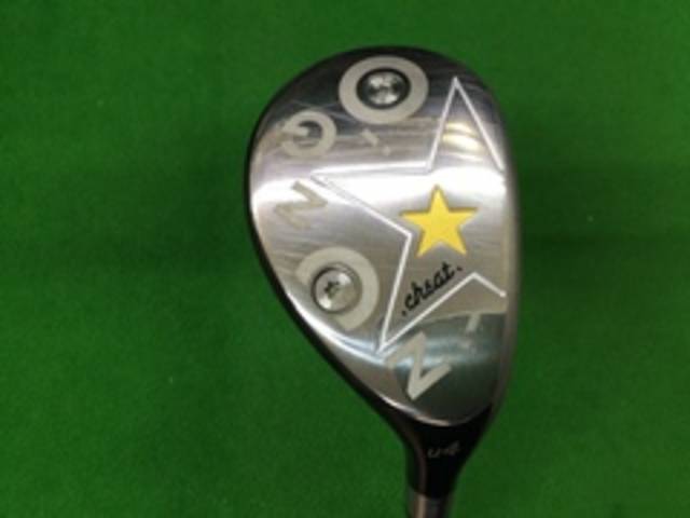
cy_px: 259
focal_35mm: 31
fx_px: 618
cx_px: 345
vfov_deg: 45.4
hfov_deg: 58.4
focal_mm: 3.3
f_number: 2.4
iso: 64
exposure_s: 1/30
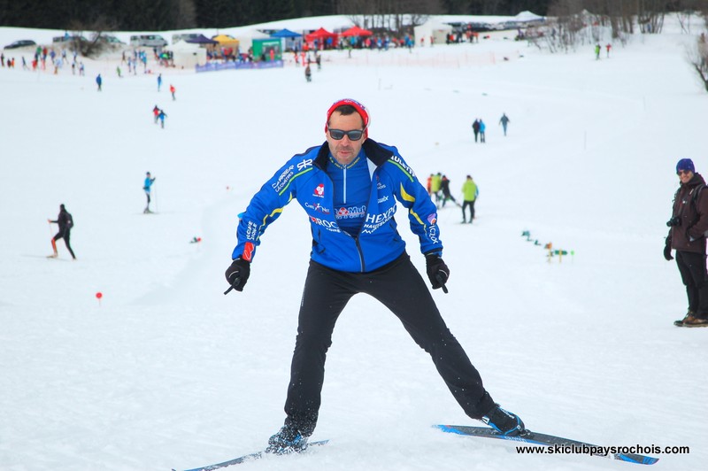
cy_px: 236
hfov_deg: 16.1
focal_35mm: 128
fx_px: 2505
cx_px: 354
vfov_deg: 10.7
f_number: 4.5
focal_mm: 85
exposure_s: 1/1000
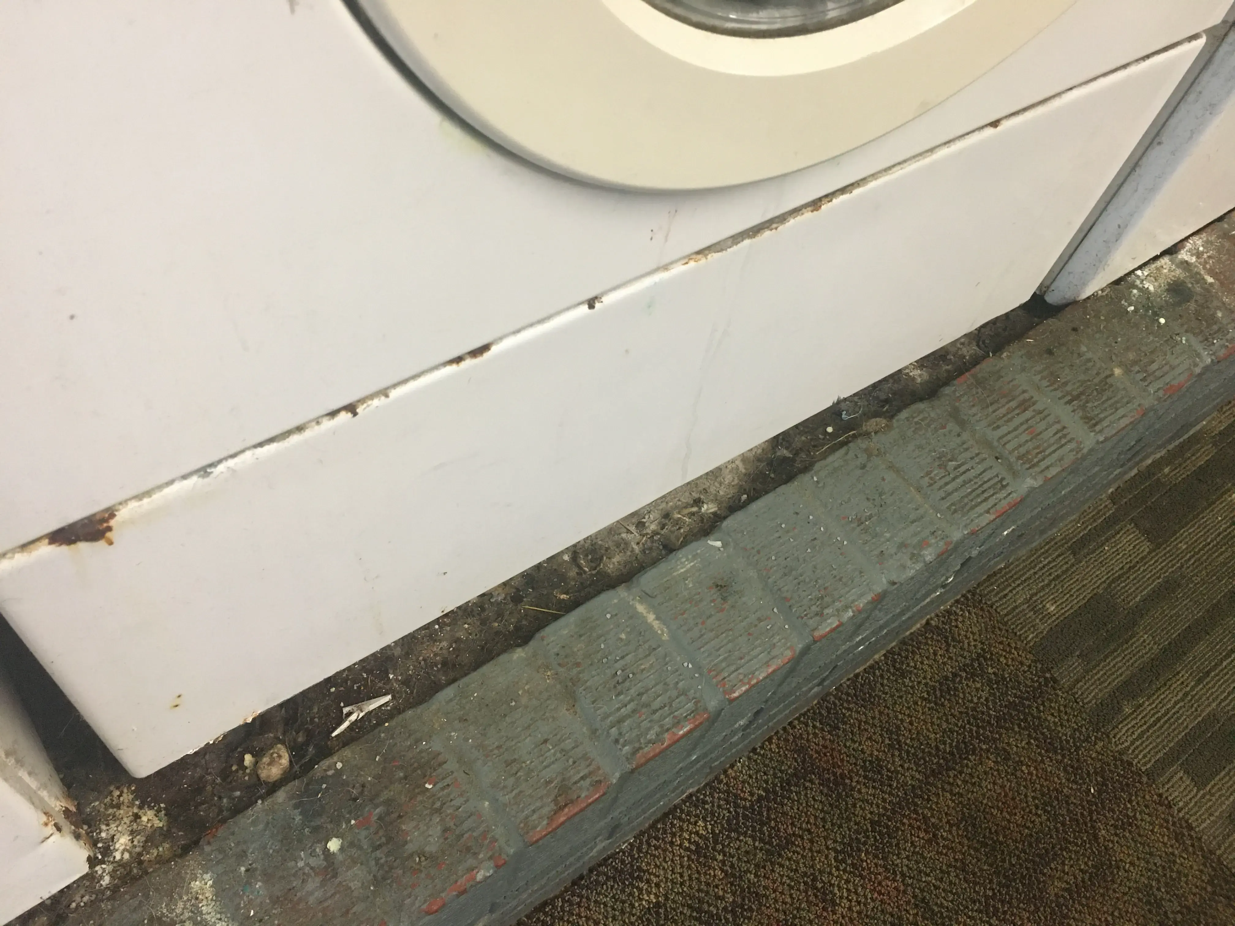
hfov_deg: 61.7
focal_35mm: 29
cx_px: 618
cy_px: 463
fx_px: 1035
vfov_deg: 48.2
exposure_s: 1/30
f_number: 2.2
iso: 160
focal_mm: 4.15
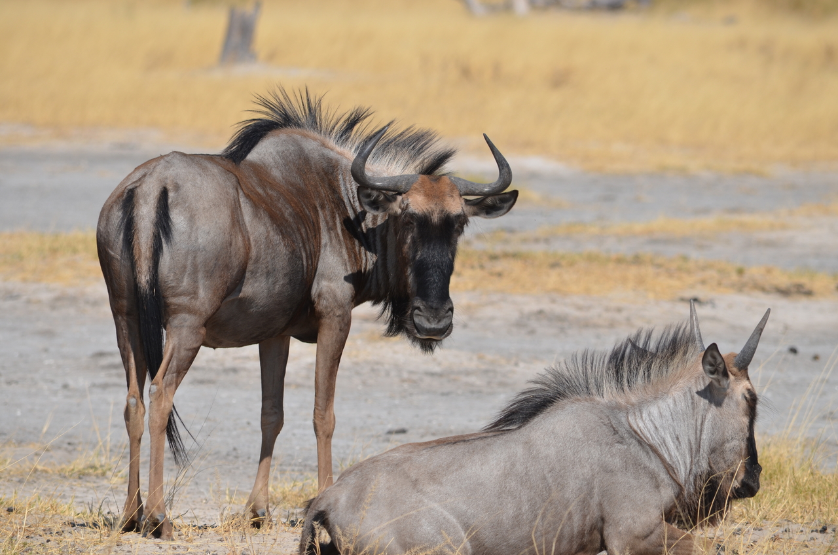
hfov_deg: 5.3
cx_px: 419
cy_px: 278
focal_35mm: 390
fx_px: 9060
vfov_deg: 3.5
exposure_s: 1/1000
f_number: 8
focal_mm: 260
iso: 200
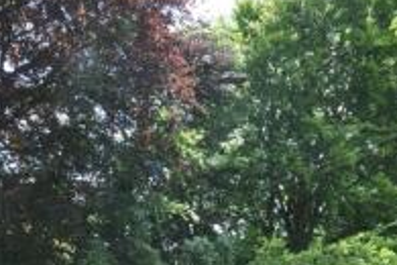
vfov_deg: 27.6
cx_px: 114
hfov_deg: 43.5
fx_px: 485
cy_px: 299
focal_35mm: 44
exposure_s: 1/50
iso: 200
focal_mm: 12
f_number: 11
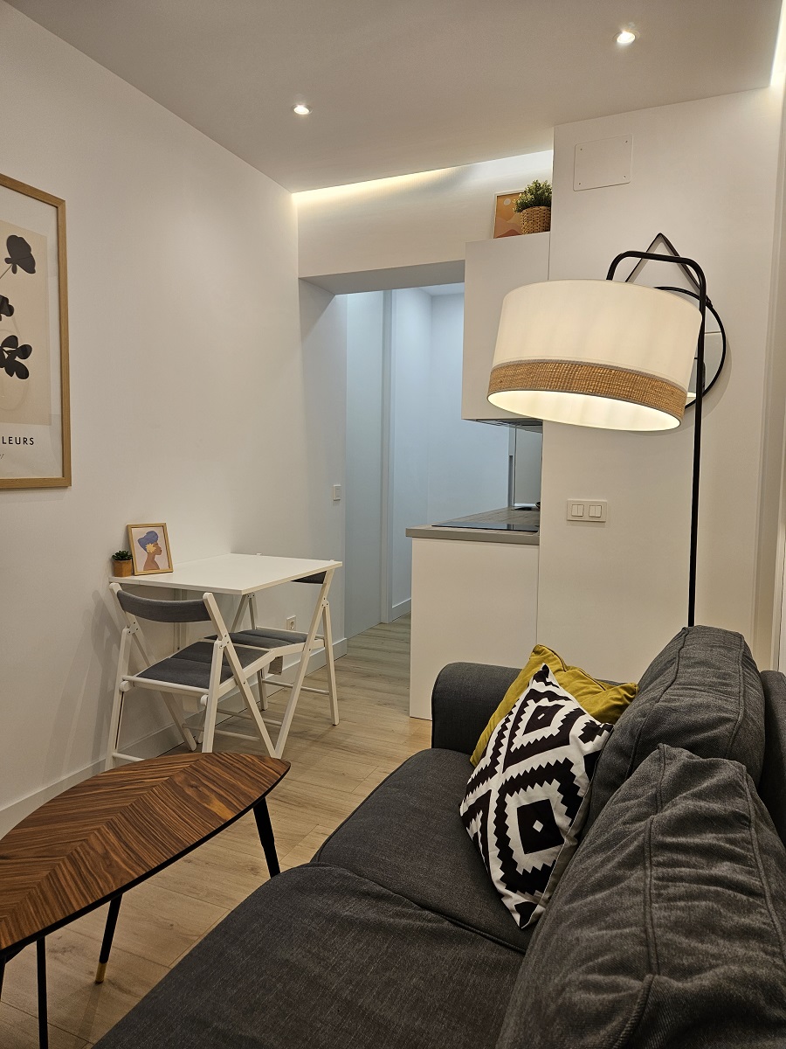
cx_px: 393
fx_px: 696
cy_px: 524
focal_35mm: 23
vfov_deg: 73.9
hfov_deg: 58.9
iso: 64
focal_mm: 5.4
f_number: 1.8
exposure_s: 1/100
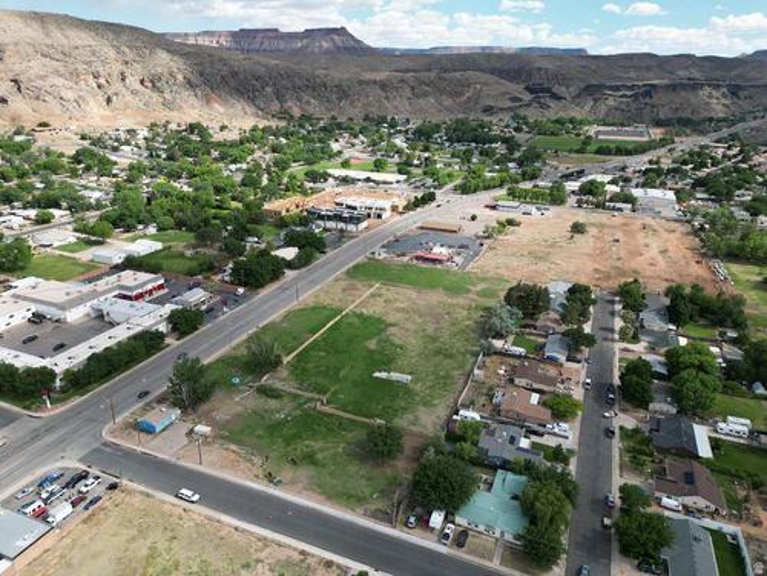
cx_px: 384
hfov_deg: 71.6
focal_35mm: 24
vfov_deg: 56.8
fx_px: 532
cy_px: 288
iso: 200
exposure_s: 1/2500
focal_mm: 6.72
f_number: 1.7
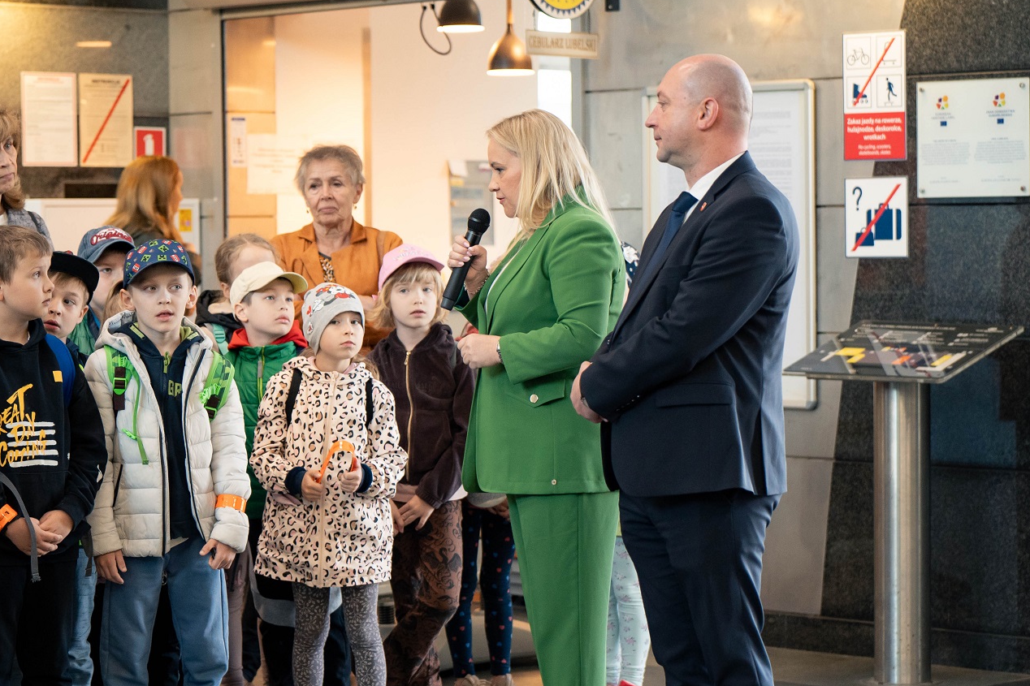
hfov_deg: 19.3
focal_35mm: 106
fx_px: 3032
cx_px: 405
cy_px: 420
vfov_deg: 12.9
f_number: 2.8
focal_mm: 70
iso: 2000
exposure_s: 1/200
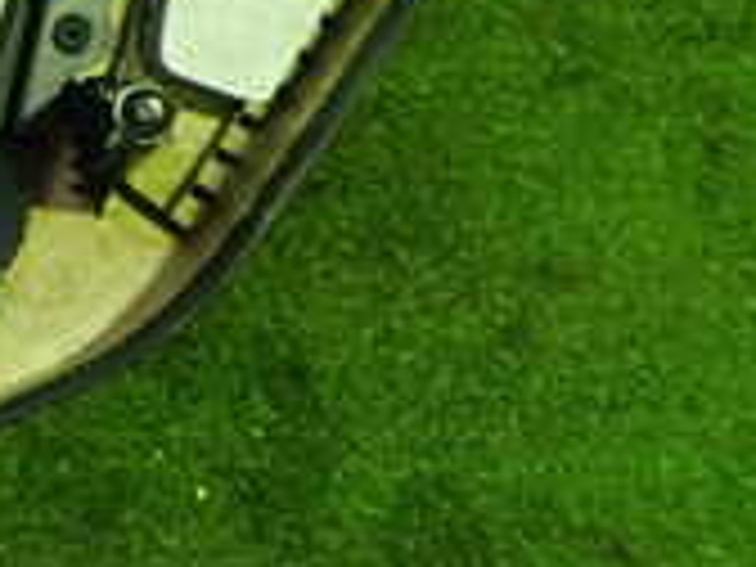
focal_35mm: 107
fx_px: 2337
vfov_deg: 13.1
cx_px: -252
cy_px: -279
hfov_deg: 17.2
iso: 250
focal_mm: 5.5
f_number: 2.3
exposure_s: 1/30
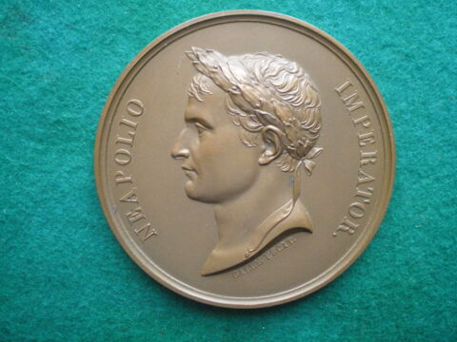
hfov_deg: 49.0
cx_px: 228
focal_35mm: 38
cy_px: 171
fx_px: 502
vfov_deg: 37.7
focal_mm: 6.3
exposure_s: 1/8
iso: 400
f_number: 3.1
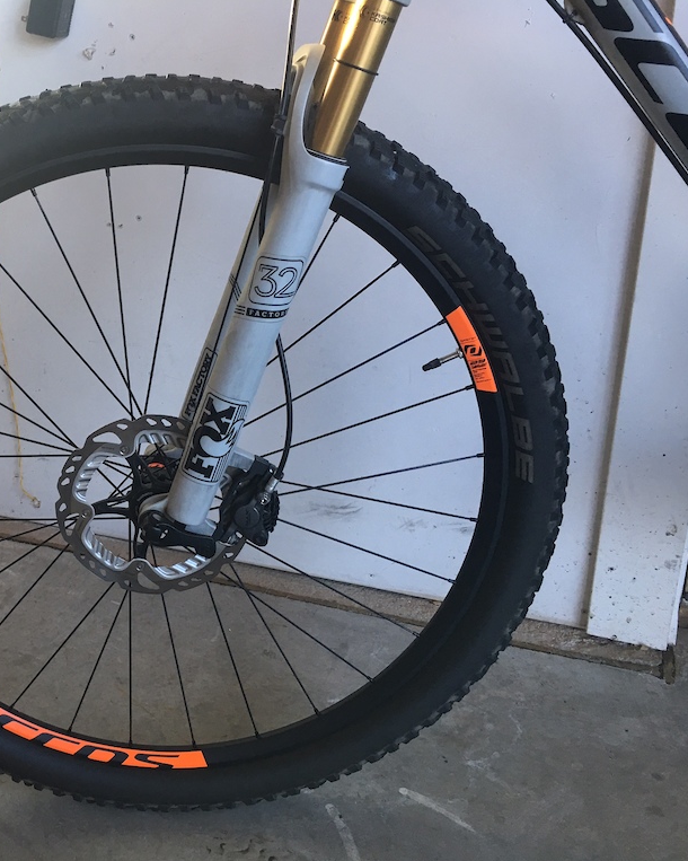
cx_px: 113
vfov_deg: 47.9
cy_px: 431
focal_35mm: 38
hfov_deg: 37.4
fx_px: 968
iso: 25
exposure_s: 1/30
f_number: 2.2
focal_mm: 4.15
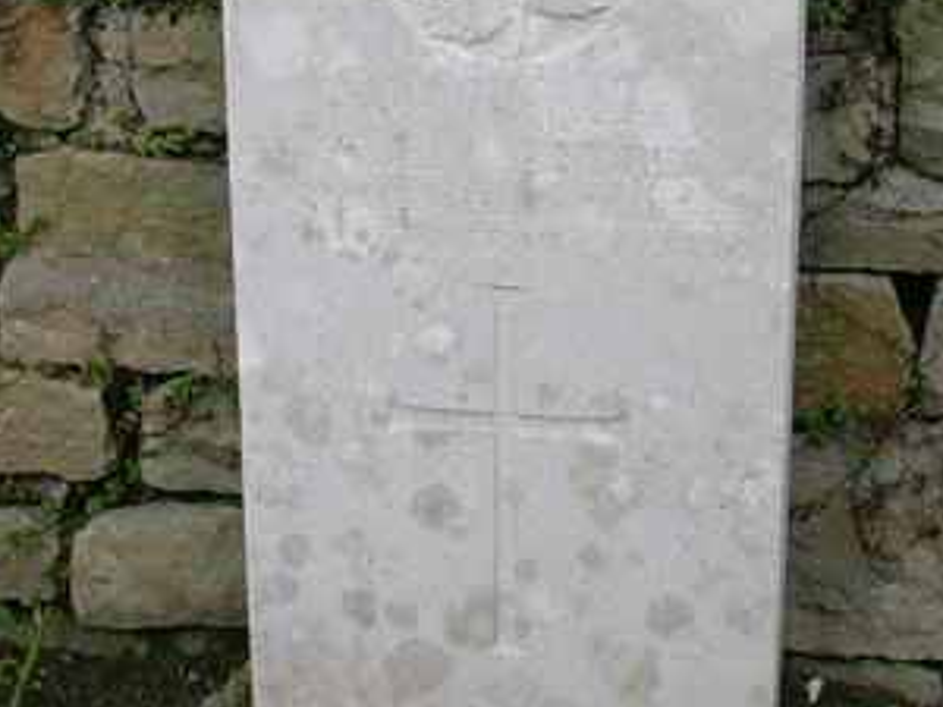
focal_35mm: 90
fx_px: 2452
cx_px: 330
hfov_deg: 21.7
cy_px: 211
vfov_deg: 16.4
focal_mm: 6.7
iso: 70
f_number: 5.8
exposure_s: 1/287
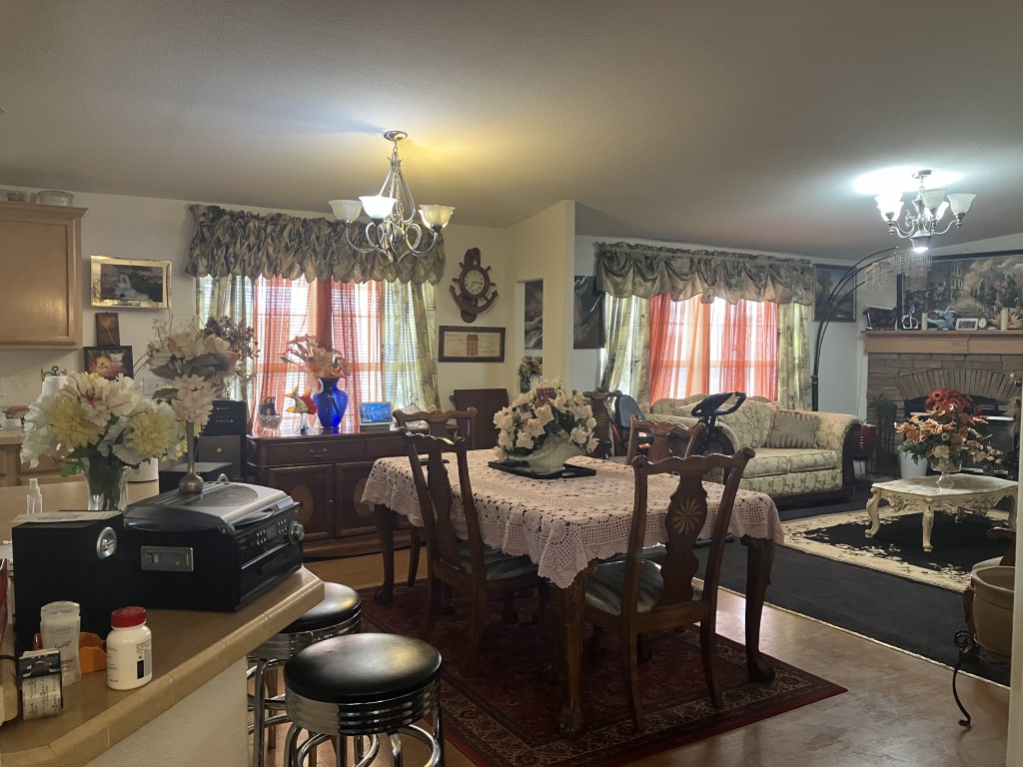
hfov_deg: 63.4
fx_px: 827
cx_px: 512
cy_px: 384
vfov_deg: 49.7
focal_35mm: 28
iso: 160
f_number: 1.8
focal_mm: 3.99
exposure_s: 1/60
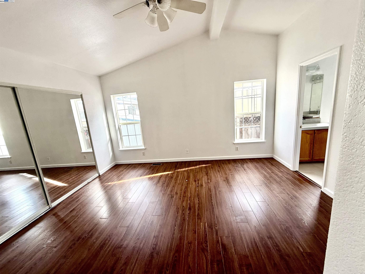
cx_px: 182
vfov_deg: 85.7
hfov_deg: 102.1
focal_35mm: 14
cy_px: 137
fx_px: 148
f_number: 2.2
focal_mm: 2.22
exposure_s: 1/143
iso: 64
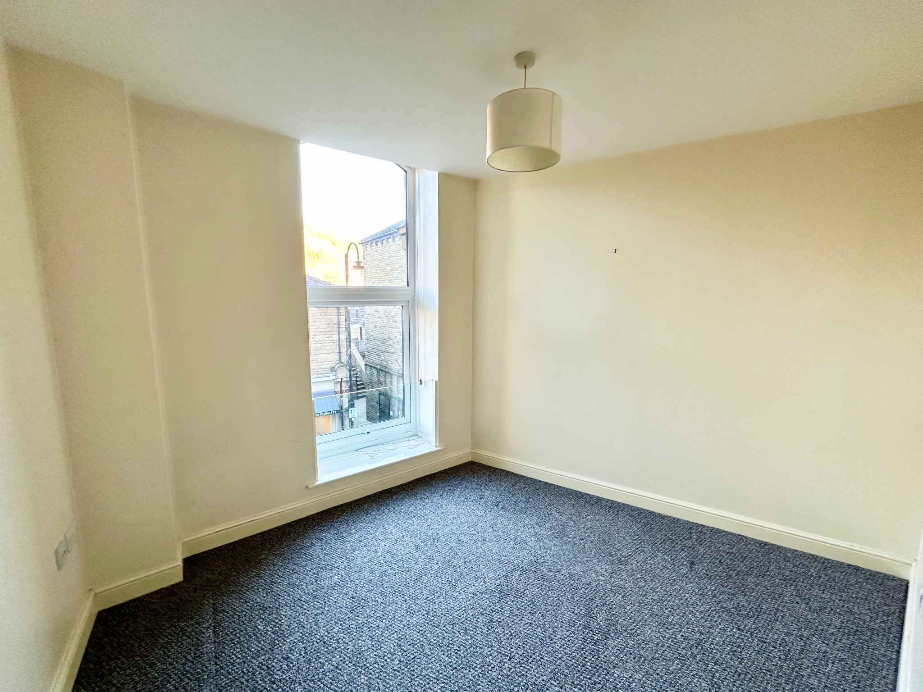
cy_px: 346
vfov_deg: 85.7
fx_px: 373
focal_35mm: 14
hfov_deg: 102.1
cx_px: 462
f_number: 2.2
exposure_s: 1/99
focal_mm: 2.22
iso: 125
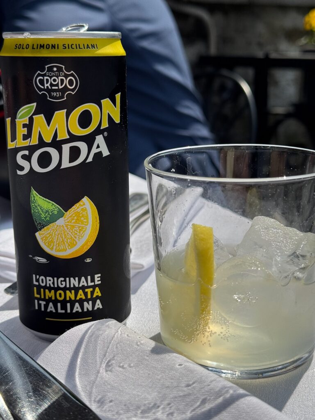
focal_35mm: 48
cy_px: 210
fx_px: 582
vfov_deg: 39.7
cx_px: 158
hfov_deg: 30.3
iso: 64
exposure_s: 1/10526
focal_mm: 6.76
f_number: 1.78
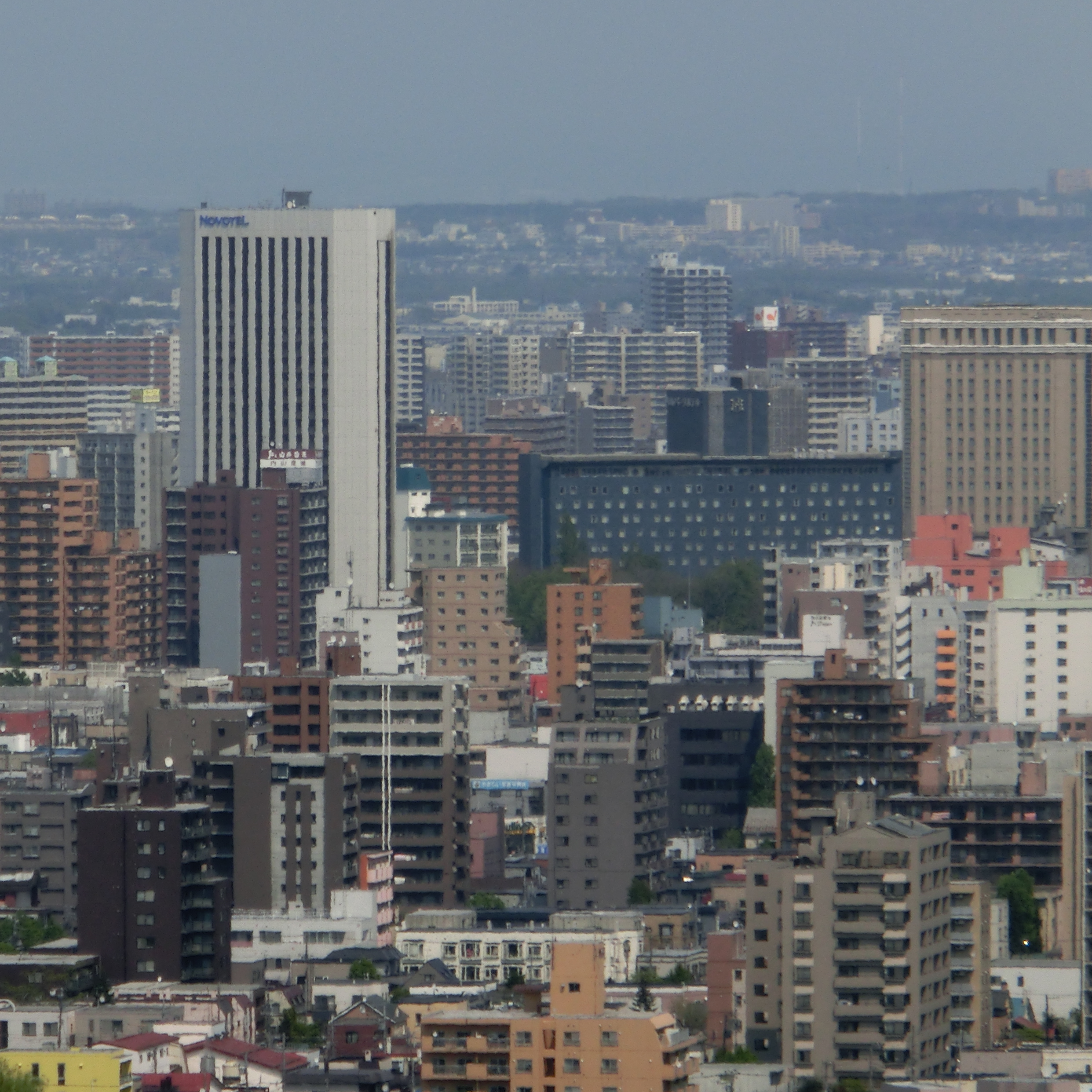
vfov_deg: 3.6
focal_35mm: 492
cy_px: 395
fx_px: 17560
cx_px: 296
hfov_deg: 3.6
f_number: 5.9
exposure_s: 1/800
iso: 80
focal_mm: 53
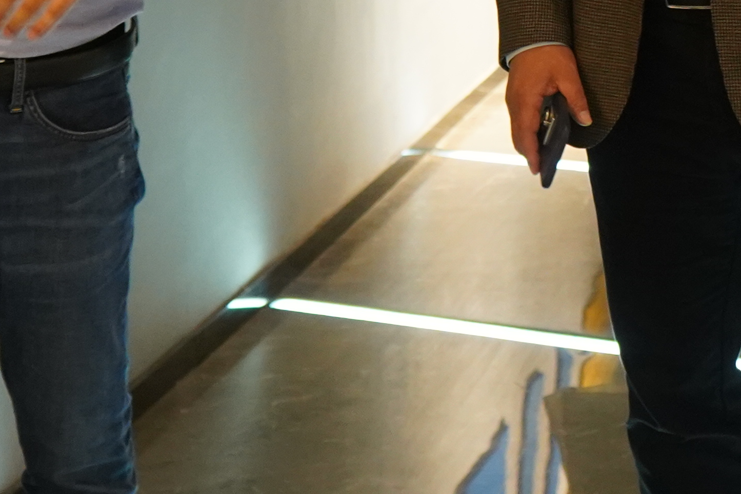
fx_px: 2820
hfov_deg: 14.8
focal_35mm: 137
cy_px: -139
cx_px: 693
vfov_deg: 9.8
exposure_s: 1/100
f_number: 4
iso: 3200
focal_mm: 33
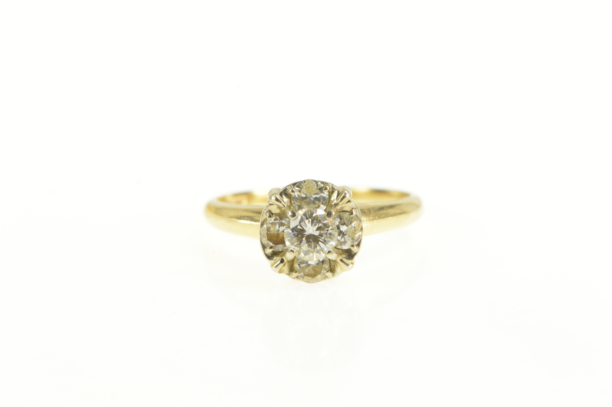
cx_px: 306
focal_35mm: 158
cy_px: 204
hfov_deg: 13.1
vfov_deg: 8.7
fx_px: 2675
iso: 800
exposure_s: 1/80
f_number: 16
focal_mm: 105
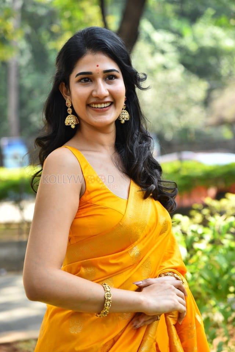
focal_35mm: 112
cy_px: 176
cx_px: 118
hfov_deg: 12.2
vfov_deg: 18.3
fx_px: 1097
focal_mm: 112
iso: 200
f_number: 4.5
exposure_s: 1/160
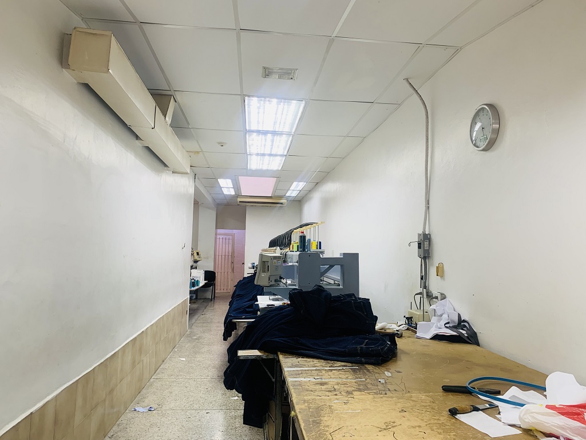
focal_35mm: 26
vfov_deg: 53.1
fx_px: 440
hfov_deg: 67.3
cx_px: 293
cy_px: 220
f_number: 1.8
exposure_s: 1/60
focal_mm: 4.25
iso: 80
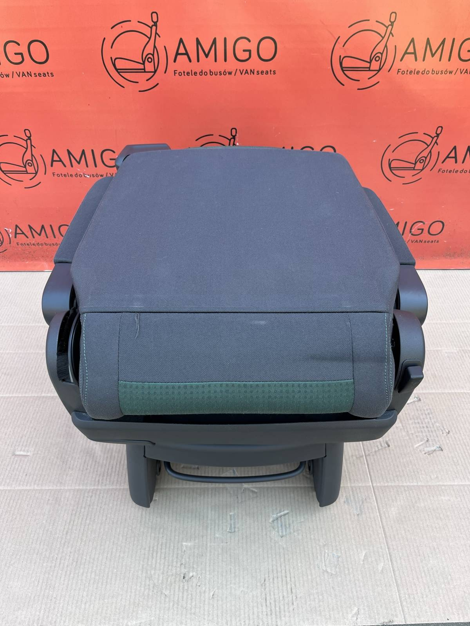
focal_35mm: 26
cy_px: 313
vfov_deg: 67.3
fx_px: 471
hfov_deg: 53.1
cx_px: 235
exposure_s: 1/122
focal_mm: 5.1
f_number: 1.6
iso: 40
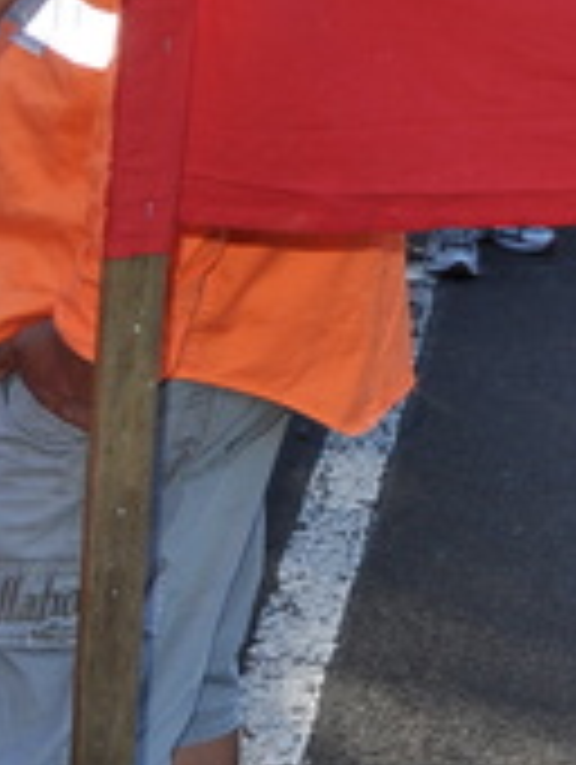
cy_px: -266
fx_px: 2589
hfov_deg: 11.4
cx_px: 1154
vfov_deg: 15.8
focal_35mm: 117
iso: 200
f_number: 5
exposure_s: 1/200
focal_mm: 18
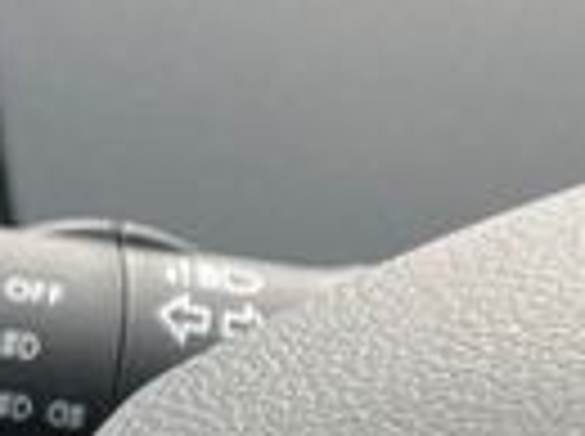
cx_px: 1314
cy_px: 396
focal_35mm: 205
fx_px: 3458
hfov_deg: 8.9
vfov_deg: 7.2
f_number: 1.6
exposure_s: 1/122
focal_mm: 5.1
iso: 40
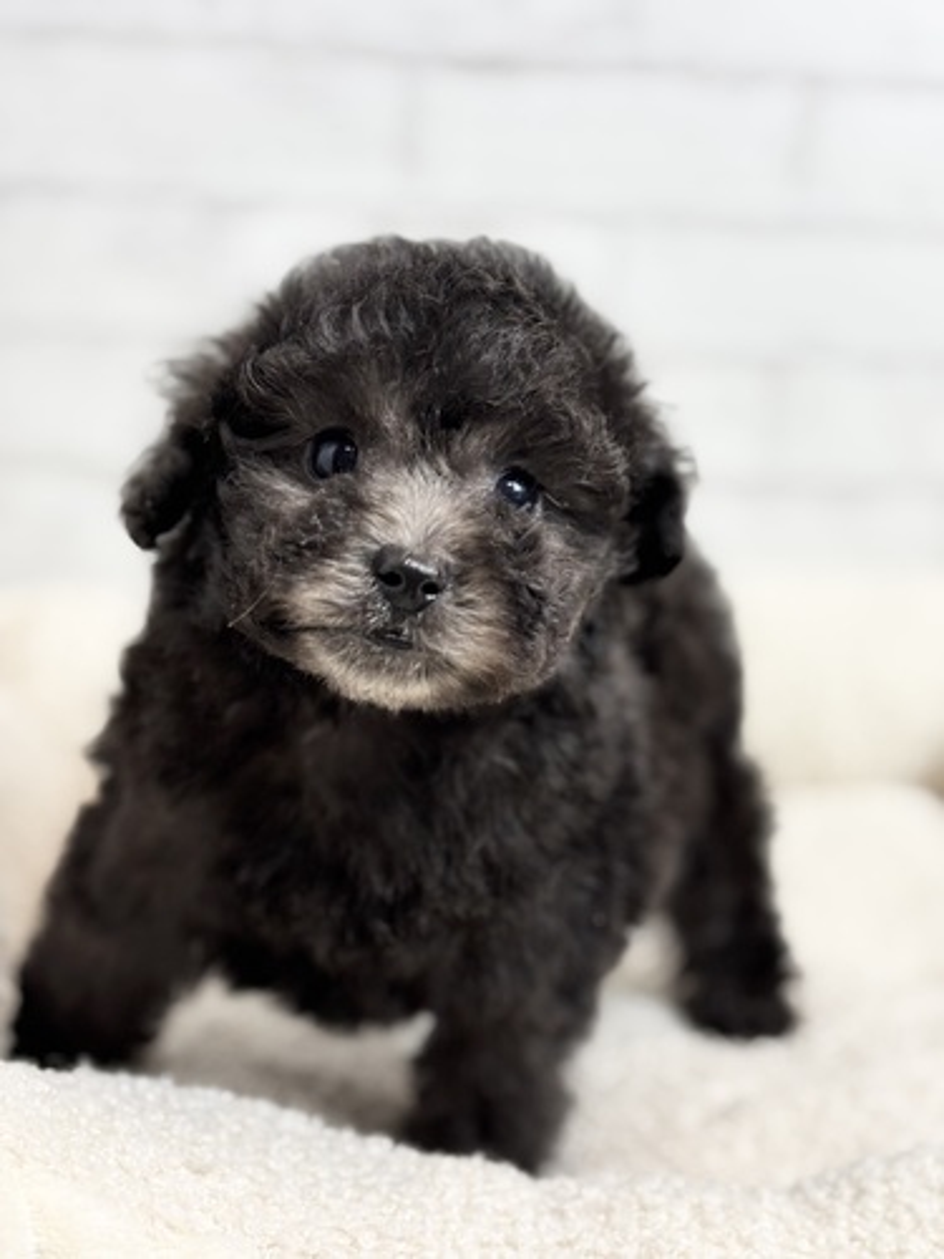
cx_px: 472
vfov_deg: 36.8
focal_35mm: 52
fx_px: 1891
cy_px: 630
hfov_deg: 28.0
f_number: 1.6
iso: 50
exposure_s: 1/50
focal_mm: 5.96
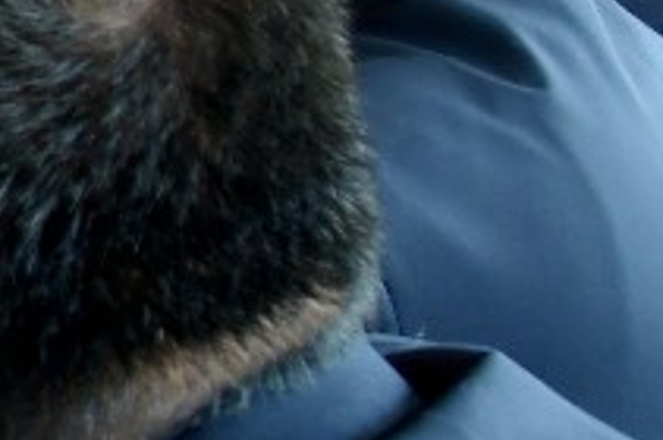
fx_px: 3770
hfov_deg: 7.9
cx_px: -1668
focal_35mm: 205
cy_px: -324
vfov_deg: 6.5
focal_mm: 18
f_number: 5
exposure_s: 1/100
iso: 500
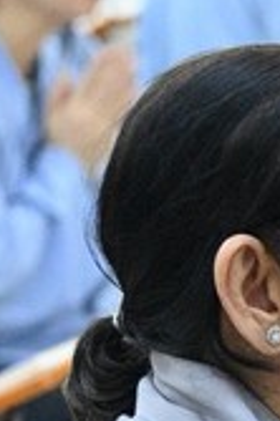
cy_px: 722
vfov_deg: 3.8
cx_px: 614
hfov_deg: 2.5
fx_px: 6278
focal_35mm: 537
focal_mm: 92
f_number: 4.5
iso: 16000
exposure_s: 1/200
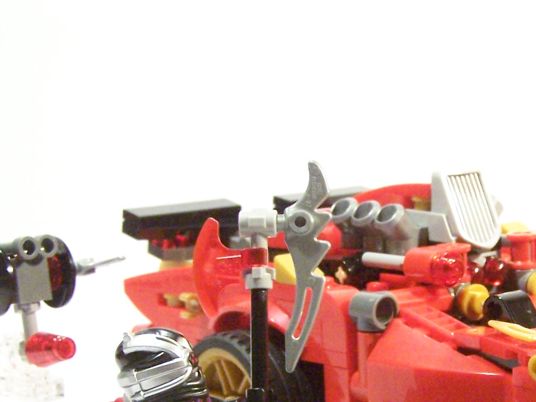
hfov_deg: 21.3
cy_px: 334
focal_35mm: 90
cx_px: 483
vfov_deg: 16.3
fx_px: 1394
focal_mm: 6.3
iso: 400
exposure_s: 1/30
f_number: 3.6
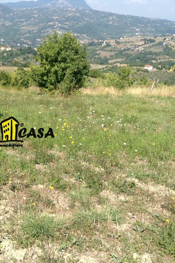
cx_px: 12
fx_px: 335
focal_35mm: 46
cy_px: 132
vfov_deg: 42.7
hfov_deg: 28.0
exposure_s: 1/920
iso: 32
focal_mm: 3.3
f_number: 2.4
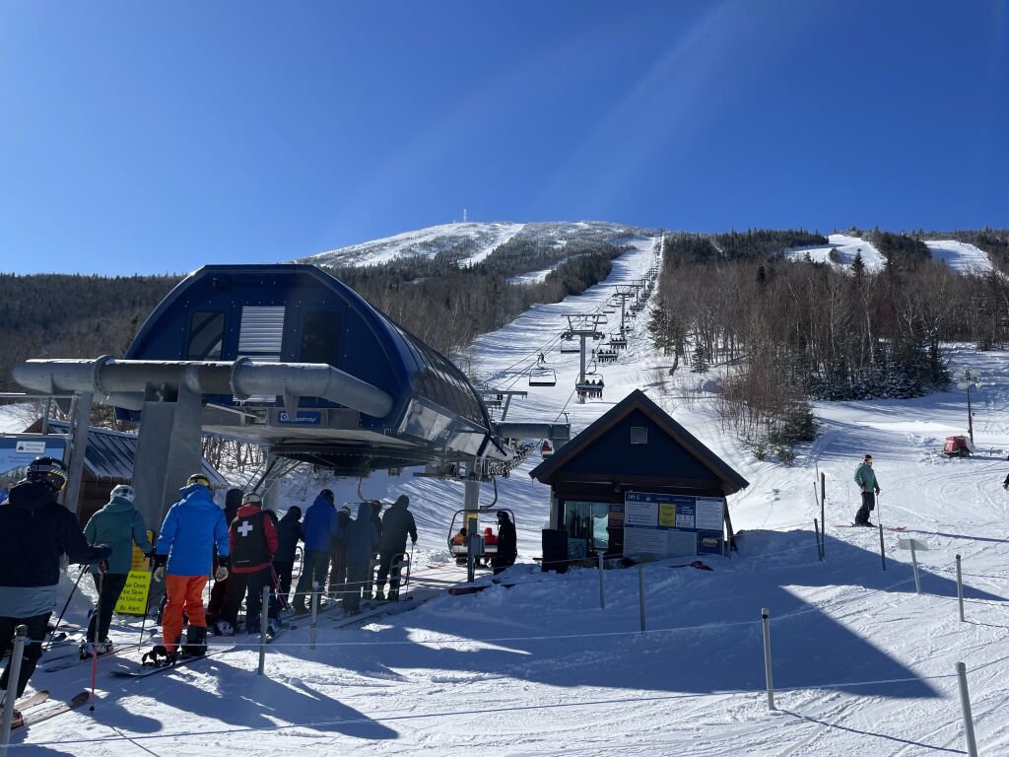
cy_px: 378
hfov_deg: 67.3
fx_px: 758
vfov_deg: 53.1
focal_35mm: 26
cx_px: 504
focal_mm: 4.2
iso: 32
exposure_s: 1/5556
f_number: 1.6
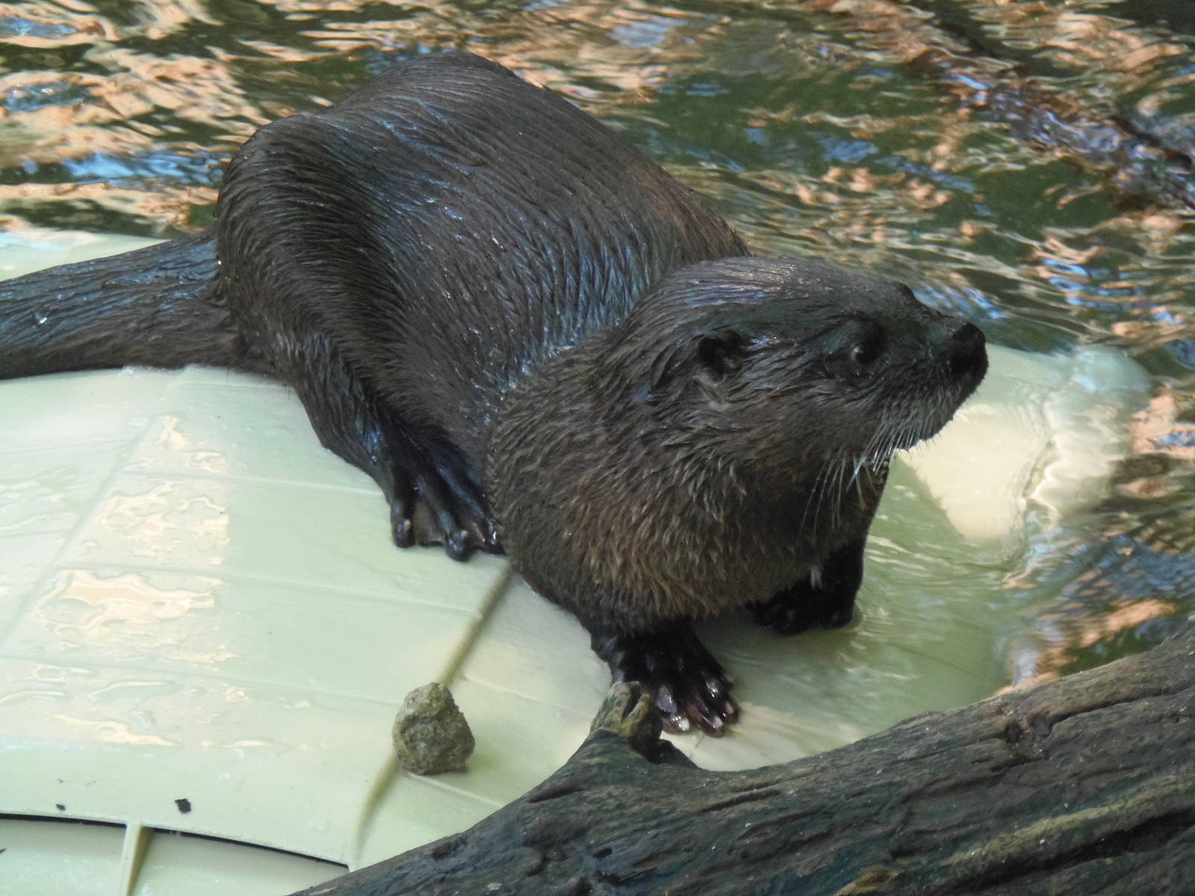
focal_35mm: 326
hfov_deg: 6.1
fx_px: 11254
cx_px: 598
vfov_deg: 4.6
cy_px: 448
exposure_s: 1/60
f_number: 5
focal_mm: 60.4
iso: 400
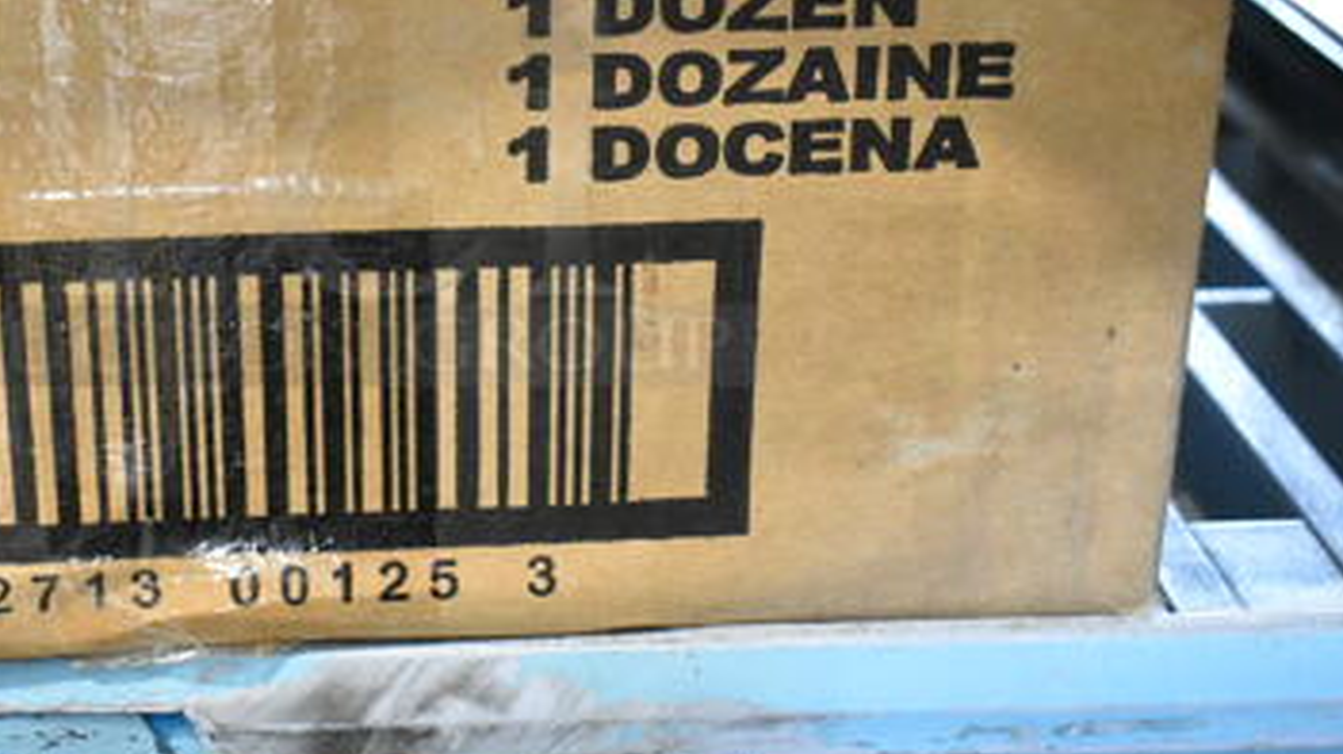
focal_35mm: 63
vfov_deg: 19.0
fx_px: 2239
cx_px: 341
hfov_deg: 32.8
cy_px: 184
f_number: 3.8
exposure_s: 1/40
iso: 3600
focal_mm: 23
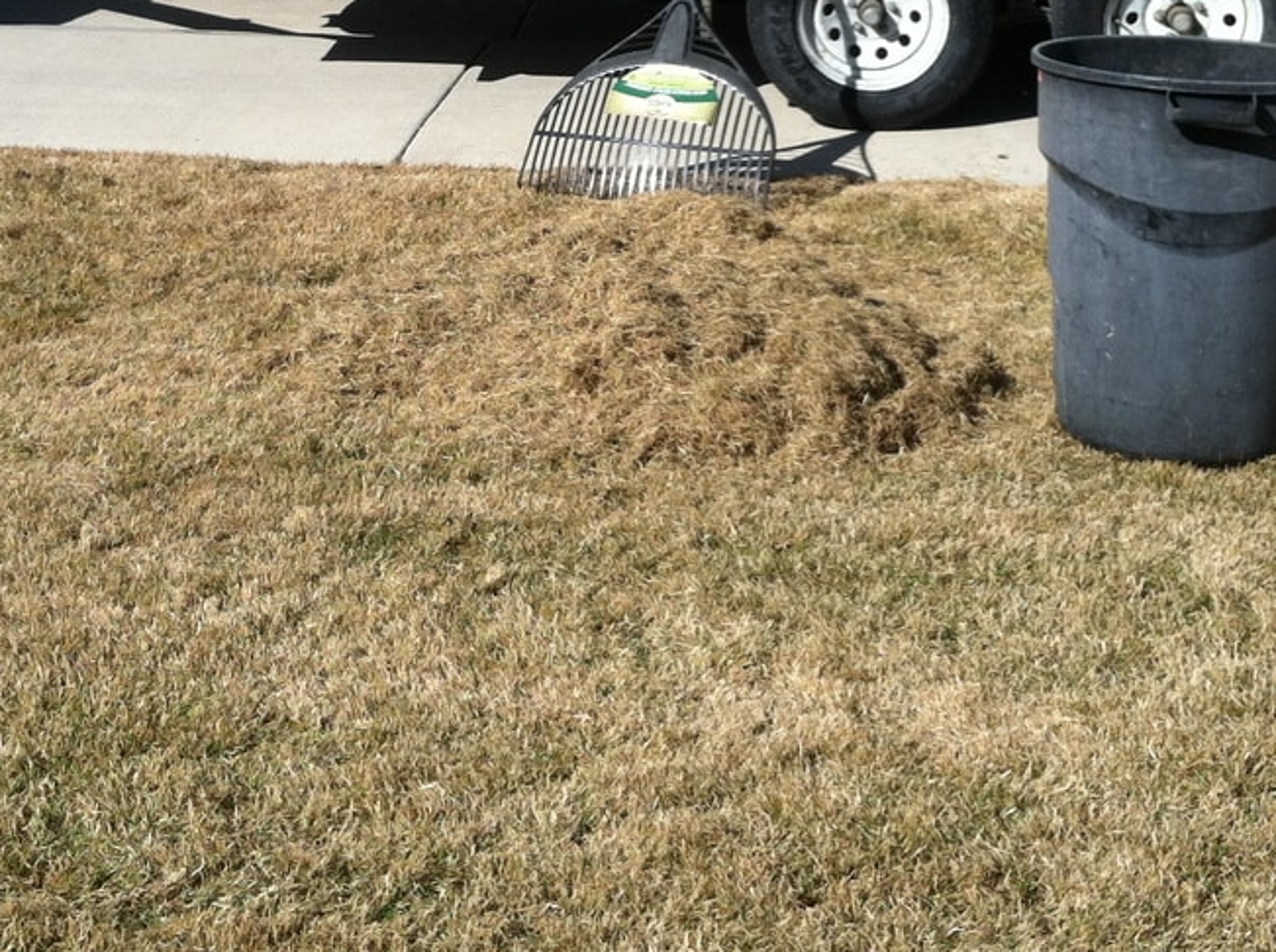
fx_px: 2650
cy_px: 202
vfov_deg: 20.2
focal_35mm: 72
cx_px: 520
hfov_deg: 27.0
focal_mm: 3.85
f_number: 2.8
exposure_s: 1/1500
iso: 80
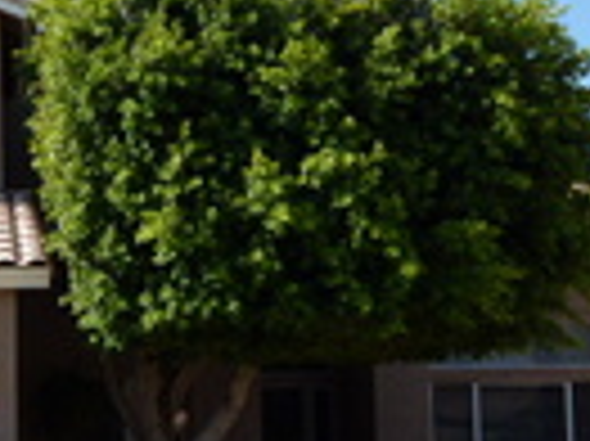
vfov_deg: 19.6
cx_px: -41
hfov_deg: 24.7
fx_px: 1260
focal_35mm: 74
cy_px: 364
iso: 100
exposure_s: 1/640
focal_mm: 5
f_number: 4
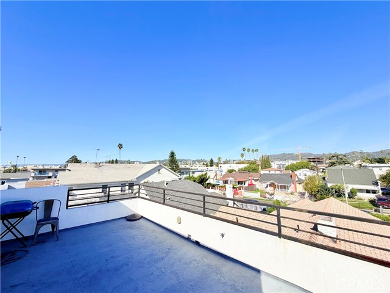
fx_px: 158
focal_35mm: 14
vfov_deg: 85.7
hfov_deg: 102.1
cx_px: 195
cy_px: 146
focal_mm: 2.22
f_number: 2.2
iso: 20
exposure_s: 1/1339
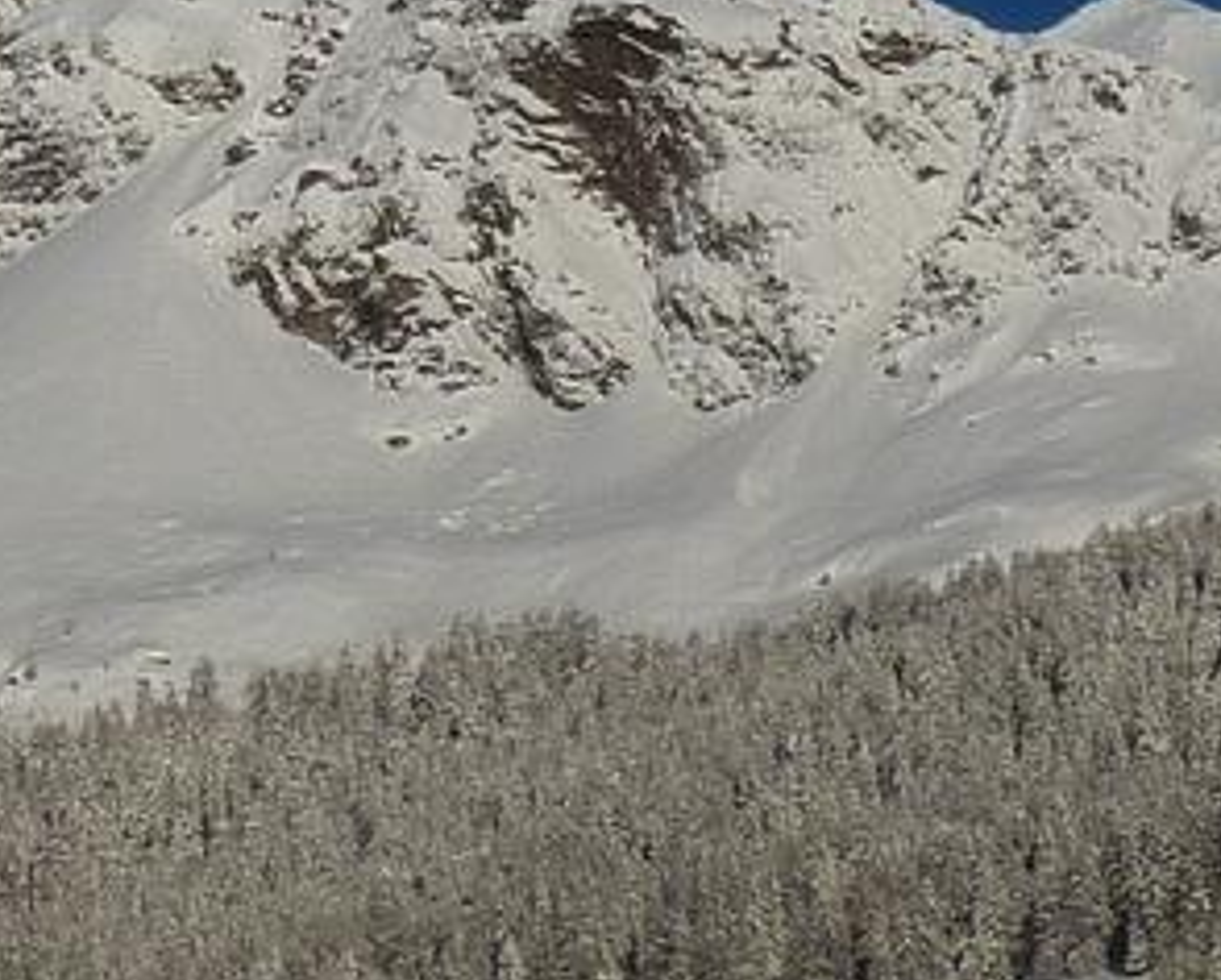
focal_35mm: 419
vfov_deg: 3.7
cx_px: -856
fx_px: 15161
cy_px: 170
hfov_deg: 4.6
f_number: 6.3
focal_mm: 14.7
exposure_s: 1/1300
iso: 80
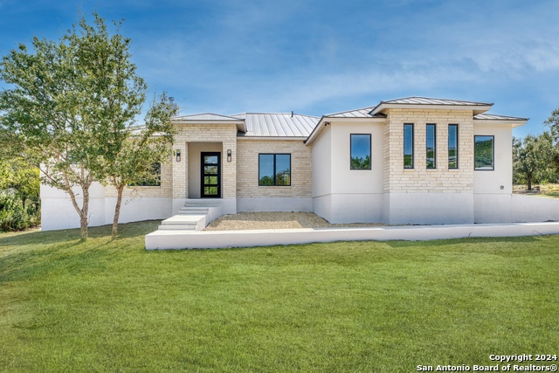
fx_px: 357
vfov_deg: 55.1
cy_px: 186
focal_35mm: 23
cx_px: 280
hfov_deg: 76.1
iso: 320
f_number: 8
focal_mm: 23
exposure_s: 1/640
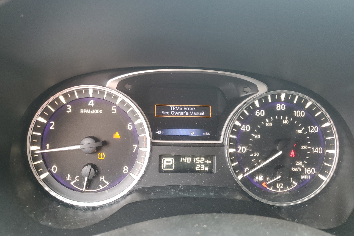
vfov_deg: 46.4
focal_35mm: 28
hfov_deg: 65.5
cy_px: 127
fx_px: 275
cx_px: 172
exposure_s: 1/60.2
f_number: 1.5
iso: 90
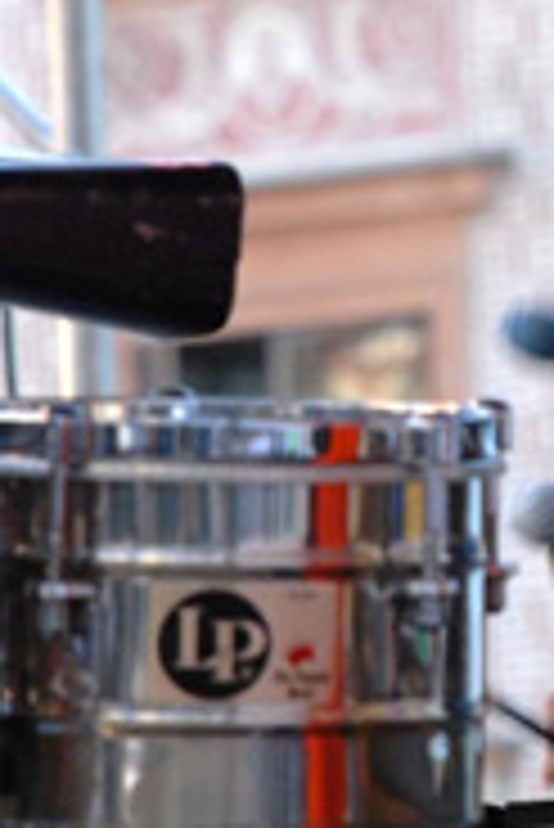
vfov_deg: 4.2
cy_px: 302
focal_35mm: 490
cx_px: 606
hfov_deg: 2.8
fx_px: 11289
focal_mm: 120
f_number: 5.6
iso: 800
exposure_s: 1/160
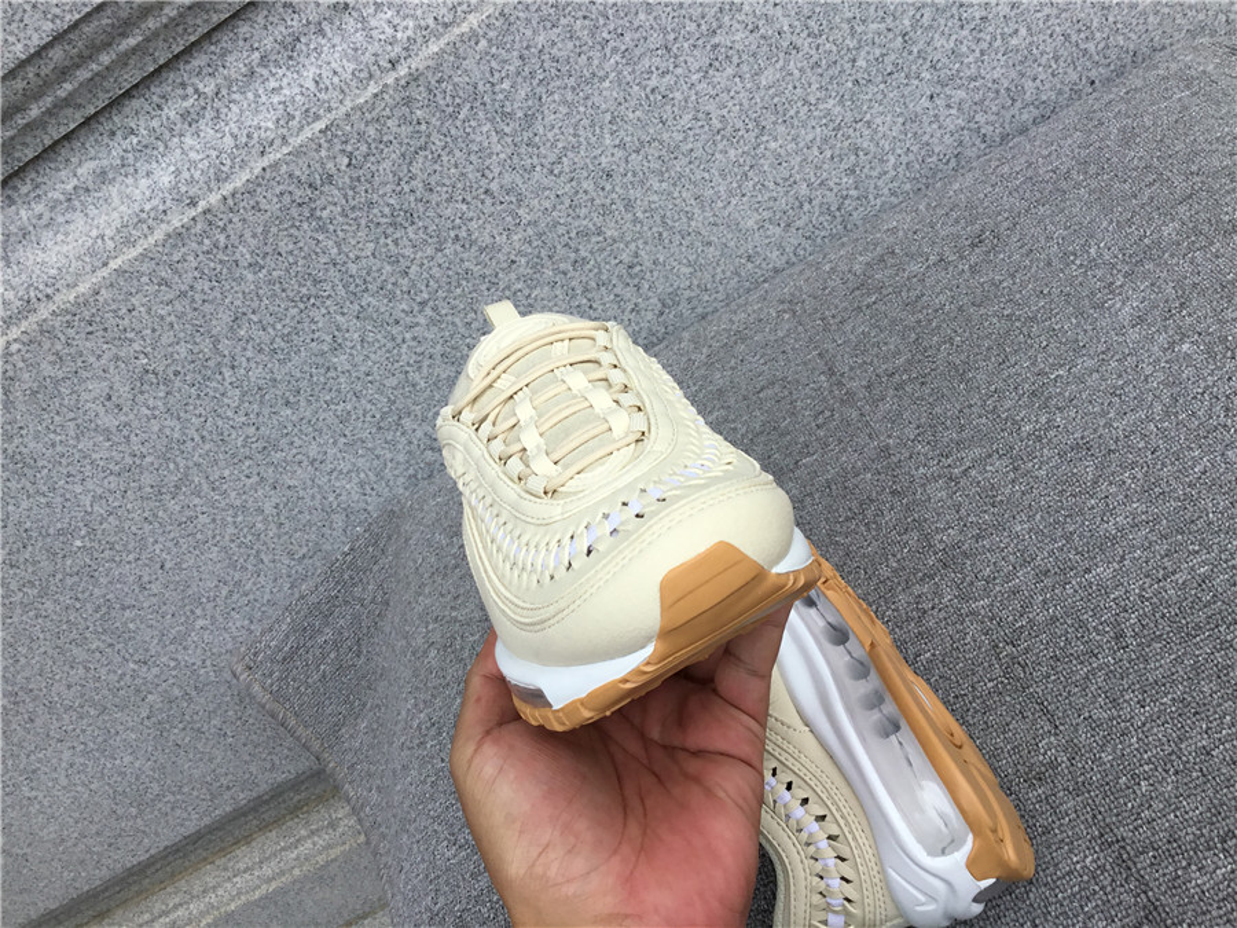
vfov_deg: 45.4
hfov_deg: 58.4
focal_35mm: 31
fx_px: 1108
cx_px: 618
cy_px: 464
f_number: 2.4
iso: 25
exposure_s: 1/590
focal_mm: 3.3
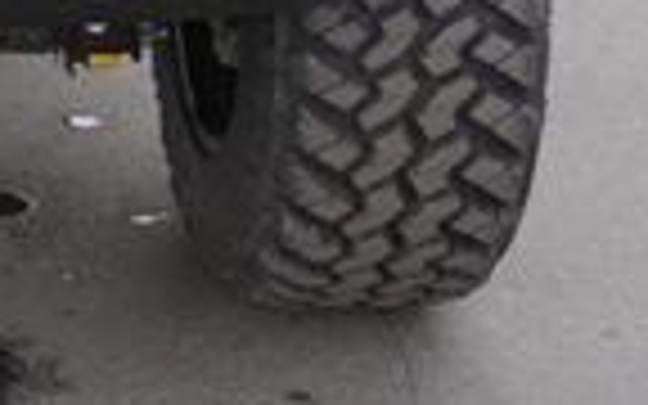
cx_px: -338
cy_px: -486
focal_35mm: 156
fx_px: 2760
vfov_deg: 7.9
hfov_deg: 12.7
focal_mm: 23
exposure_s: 1/80
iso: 100
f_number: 4.5
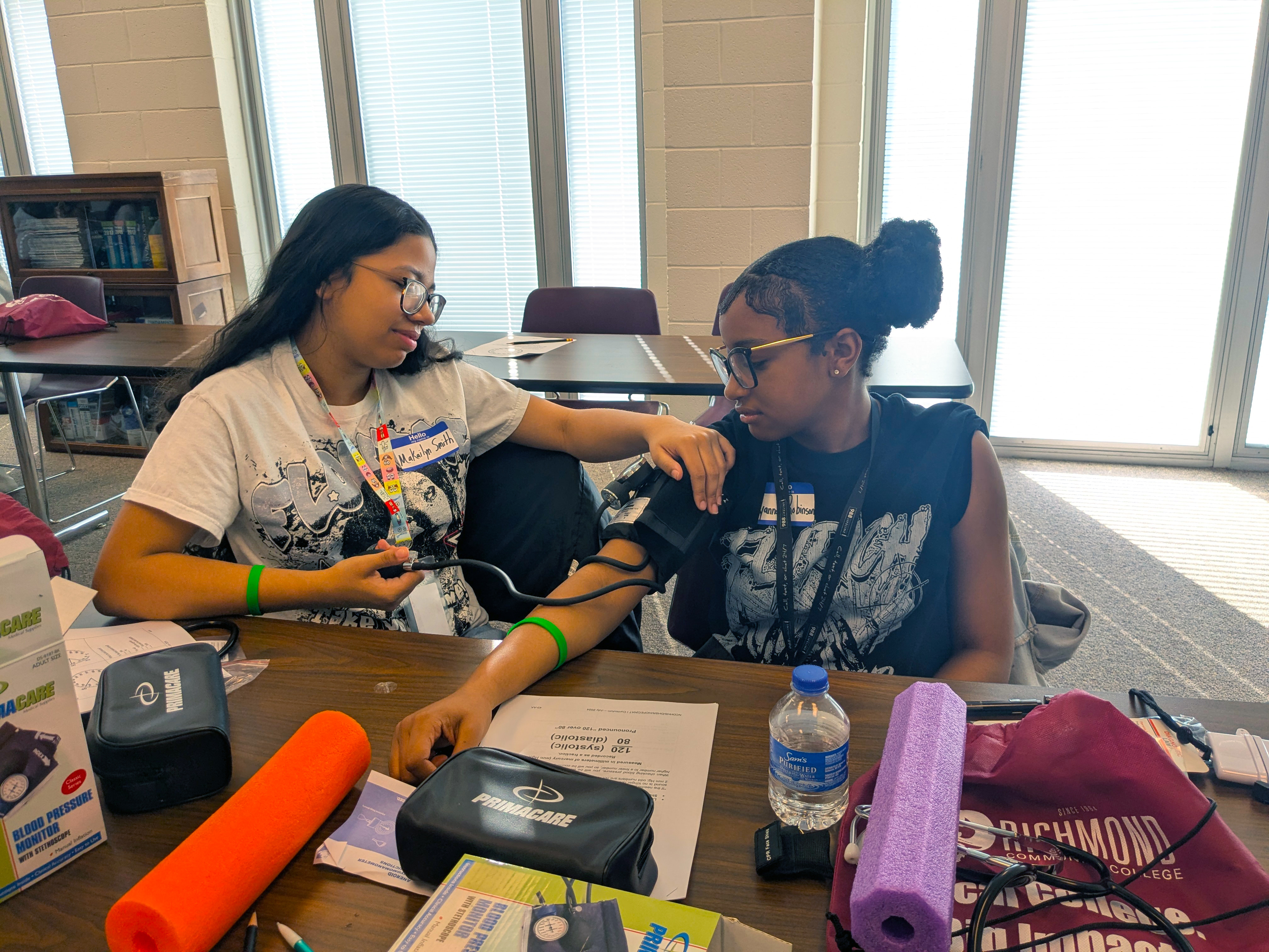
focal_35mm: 27
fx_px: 990
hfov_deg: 65.3
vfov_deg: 51.4
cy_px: 476
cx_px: 634
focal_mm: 4.38
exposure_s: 1/128
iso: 49
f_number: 1.73
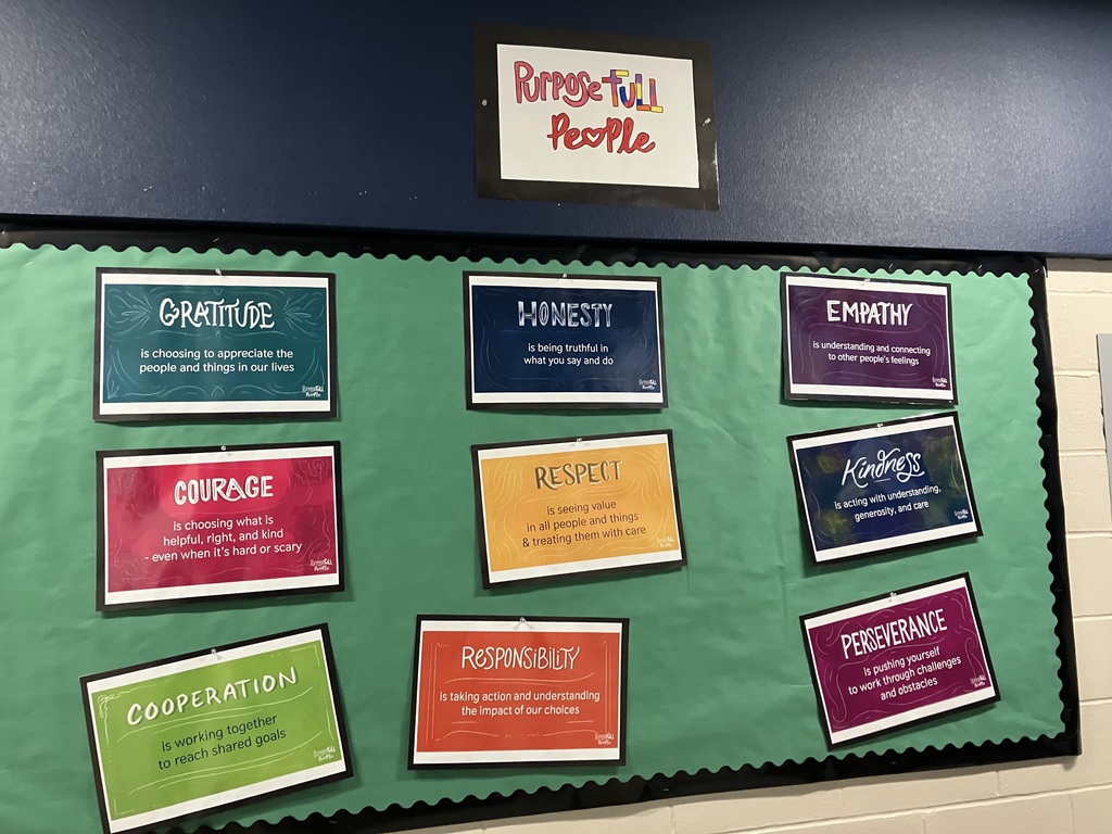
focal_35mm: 28
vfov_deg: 49.7
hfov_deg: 63.4
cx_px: 556
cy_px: 417
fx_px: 899
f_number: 1.8
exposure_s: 1/60
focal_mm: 3.99
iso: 250
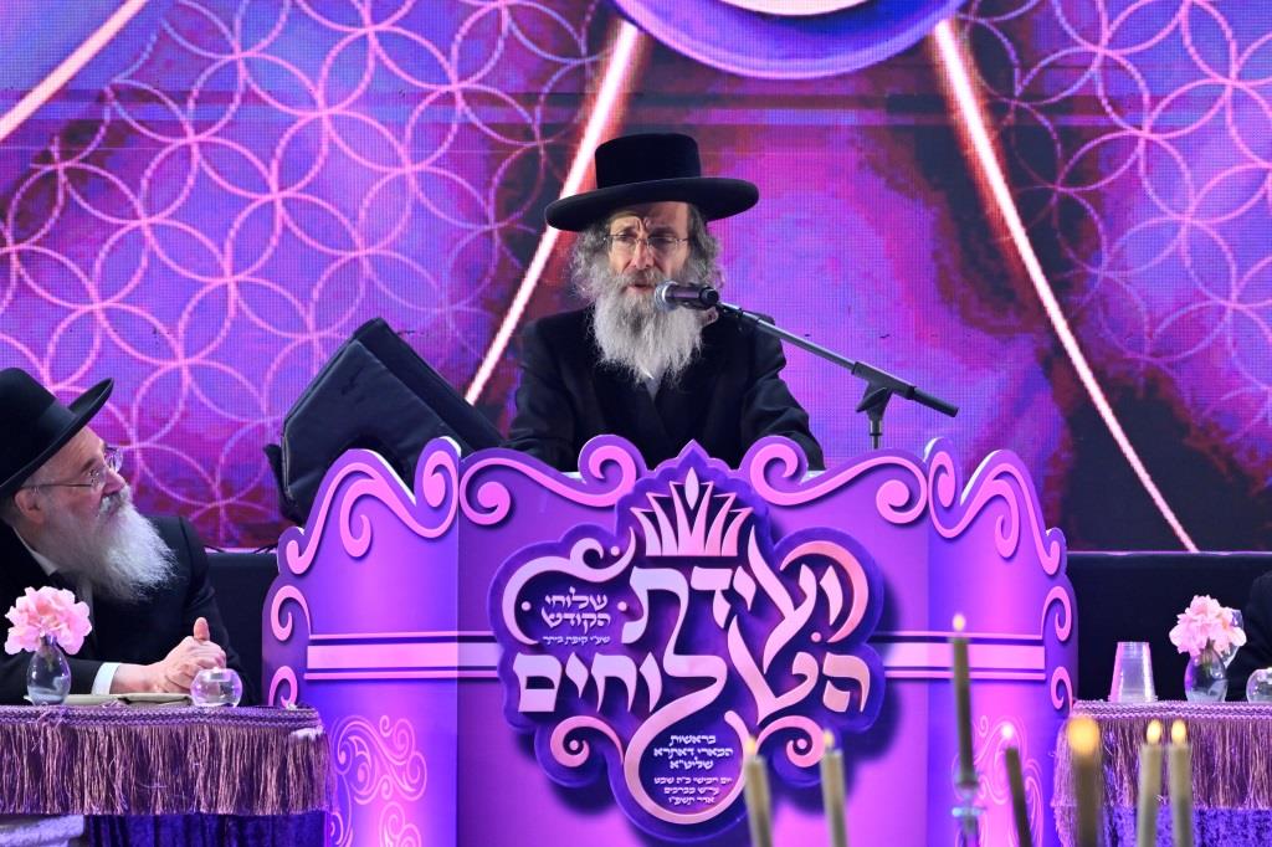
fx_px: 6358
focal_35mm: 180
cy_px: 424
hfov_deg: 11.4
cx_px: 636
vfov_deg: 7.6
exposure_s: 1/160
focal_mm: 120
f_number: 4
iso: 640
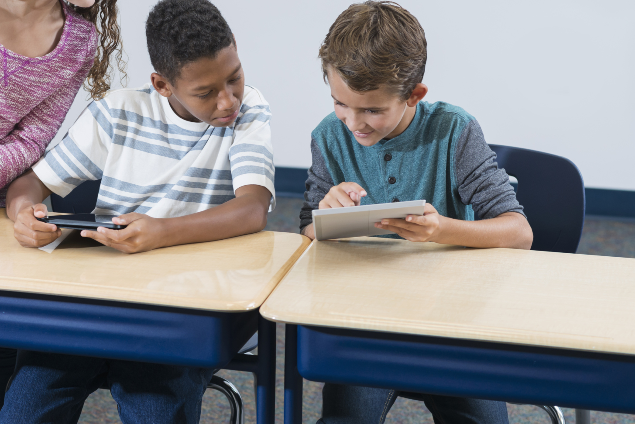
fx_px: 2188
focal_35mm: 124
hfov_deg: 16.5
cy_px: 171
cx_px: 193
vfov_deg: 11.1
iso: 400
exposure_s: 1/200
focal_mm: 85
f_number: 4
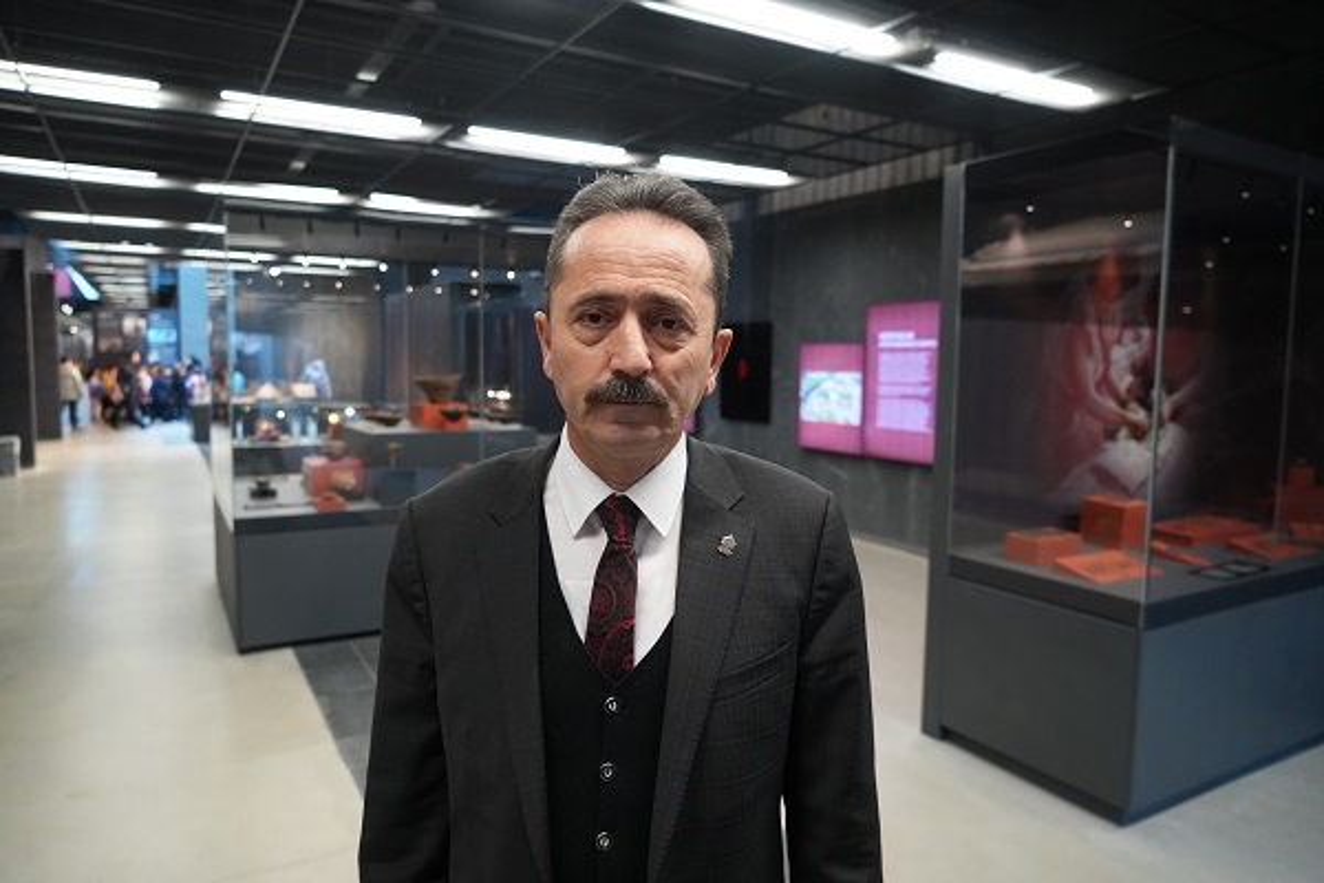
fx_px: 883
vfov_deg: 53.1
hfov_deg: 73.7
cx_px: 662
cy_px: 442
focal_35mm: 24
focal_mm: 24
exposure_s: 1/100
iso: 4000
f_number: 4
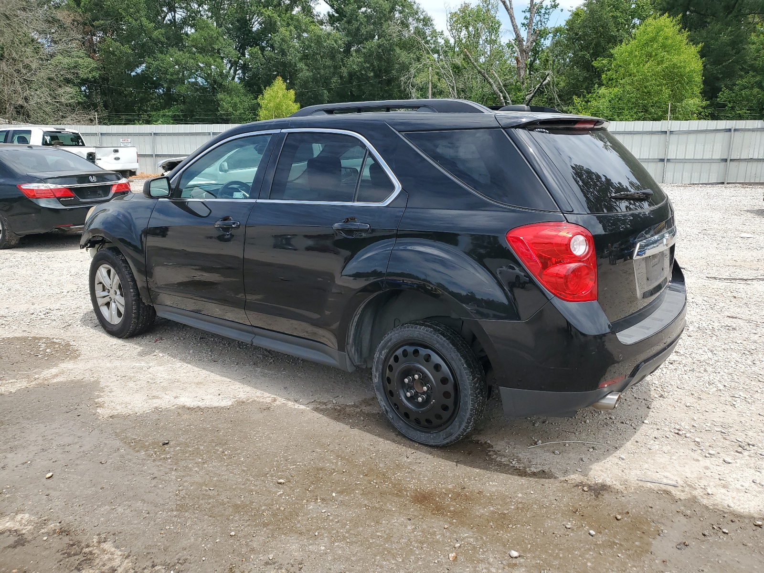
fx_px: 574
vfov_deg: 53.1
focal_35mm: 26
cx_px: 382
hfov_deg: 67.3
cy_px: 286
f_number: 1.5
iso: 50
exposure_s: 1/2000
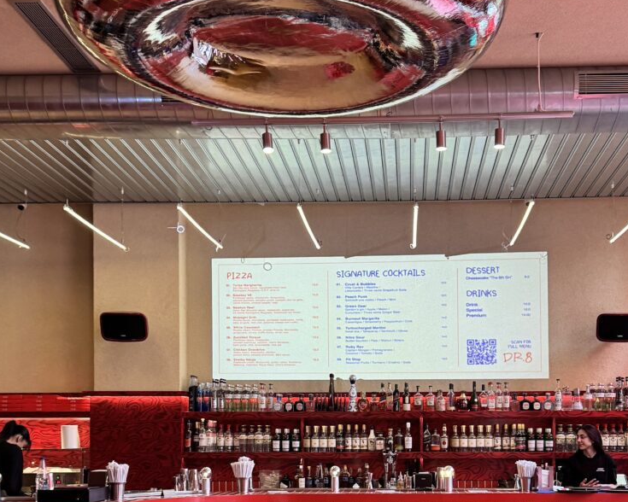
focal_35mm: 51
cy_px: 425
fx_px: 948
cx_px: 384
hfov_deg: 36.5
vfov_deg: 28.8
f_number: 1.78
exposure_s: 1/50
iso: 250
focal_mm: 6.76
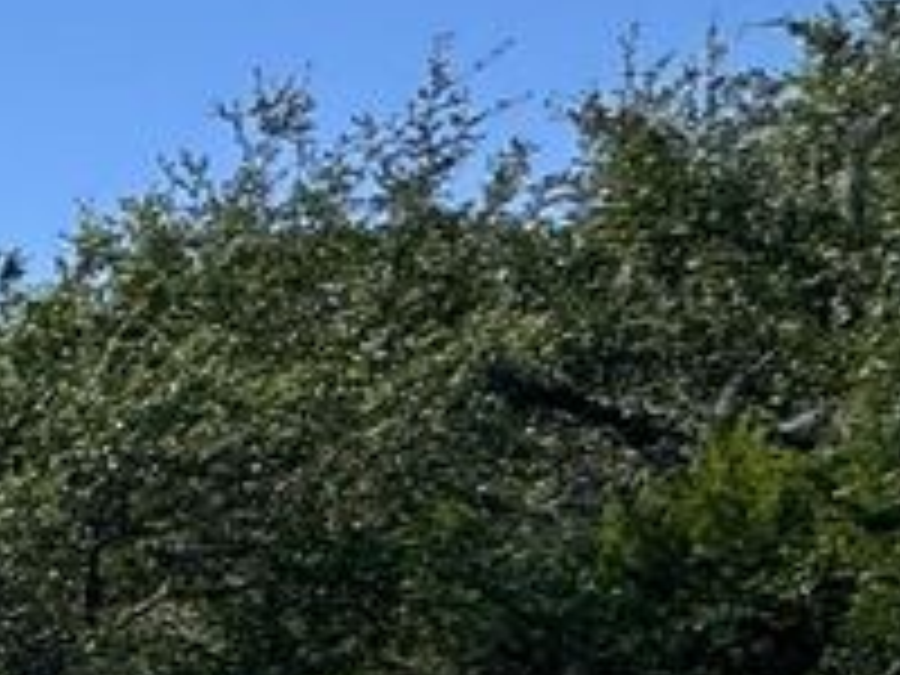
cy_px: 936
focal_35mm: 101
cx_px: -2102
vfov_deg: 13.9
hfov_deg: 10.1
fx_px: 2626
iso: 50
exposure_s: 1/2770
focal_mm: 2.22
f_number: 2.2
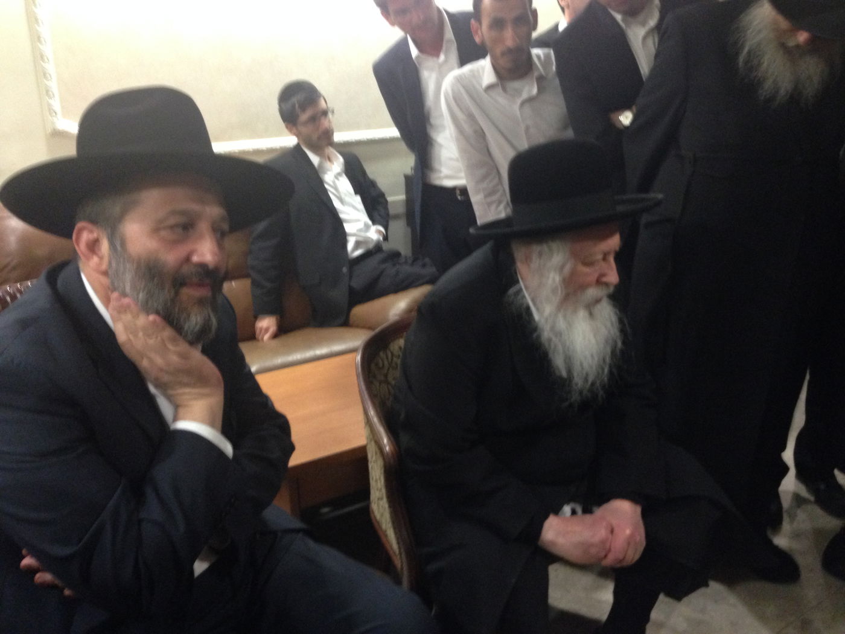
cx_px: 422
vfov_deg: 42.9
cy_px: 317
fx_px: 806
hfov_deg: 55.4
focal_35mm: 33
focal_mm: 4.12
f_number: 2.4
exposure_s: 1/15
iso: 400
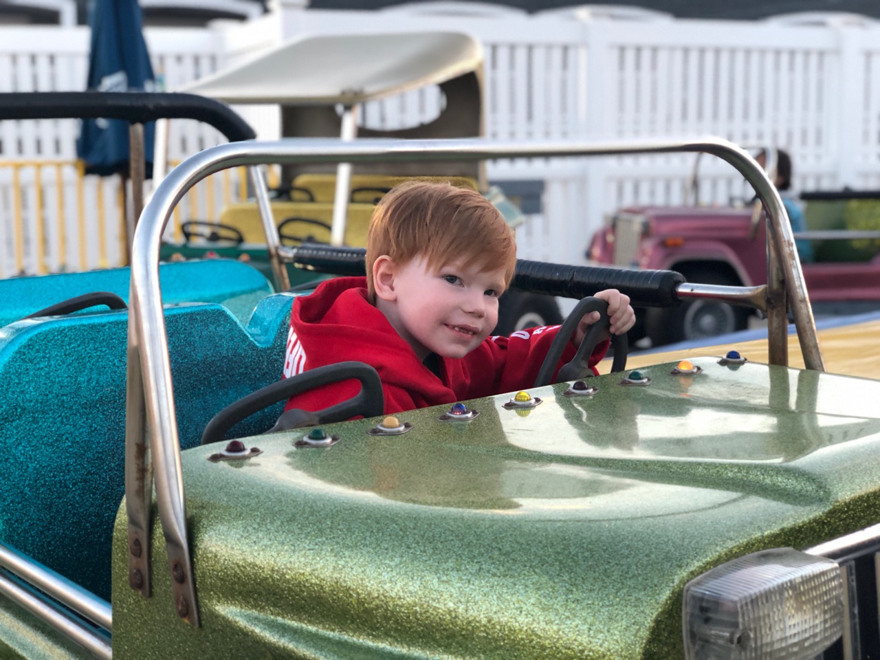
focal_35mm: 52
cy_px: 330
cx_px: 440
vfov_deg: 28.0
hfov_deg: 36.8
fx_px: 1322
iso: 64
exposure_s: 1/60
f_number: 2.4
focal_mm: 6
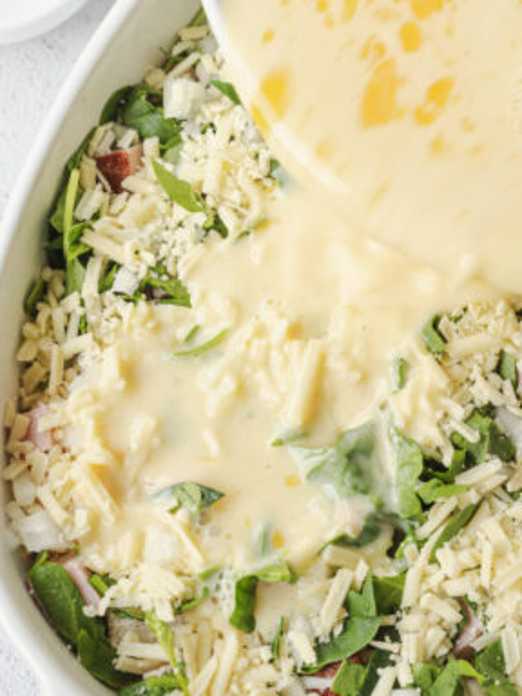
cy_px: 306
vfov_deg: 20.9
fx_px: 1890
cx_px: 352
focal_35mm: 94
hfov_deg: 15.7
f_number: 7.1
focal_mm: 50
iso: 200
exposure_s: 1/25
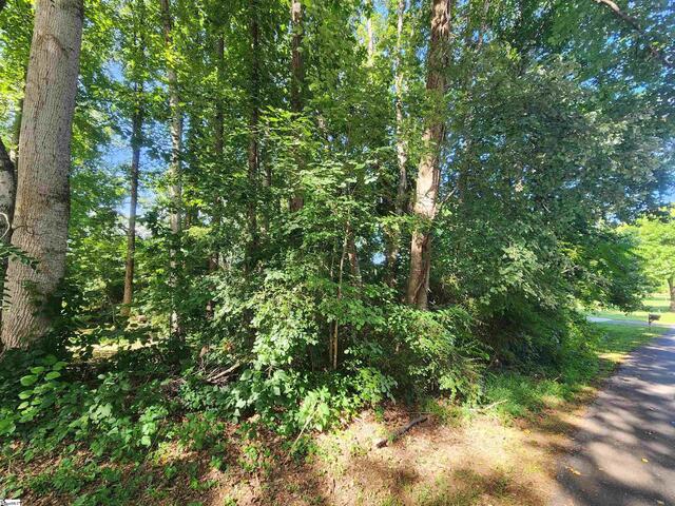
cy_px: 253
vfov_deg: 89.9
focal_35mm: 13
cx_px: 338
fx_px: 253
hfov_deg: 106.2
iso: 80
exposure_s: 1/120
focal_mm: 2.2
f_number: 2.2
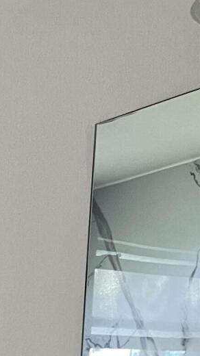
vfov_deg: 16.5
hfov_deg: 10.0
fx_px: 1029
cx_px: -238
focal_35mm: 109
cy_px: 635
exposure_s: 1/99
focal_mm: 5.7
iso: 125
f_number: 1.5
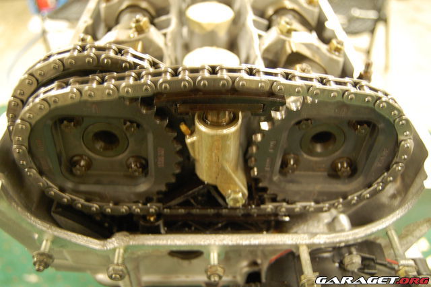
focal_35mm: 36
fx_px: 431
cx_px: 216
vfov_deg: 36.8
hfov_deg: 53.2
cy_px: 144
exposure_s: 1/6
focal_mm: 24
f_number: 4
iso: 800
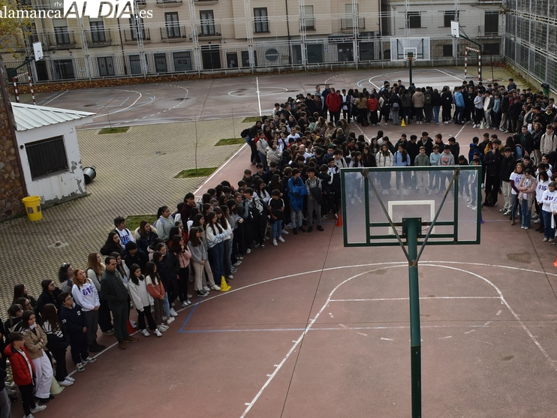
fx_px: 676
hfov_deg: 43.5
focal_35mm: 42
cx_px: 408
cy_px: 263
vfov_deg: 34.2
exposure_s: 1/250
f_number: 8
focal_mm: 18
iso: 360
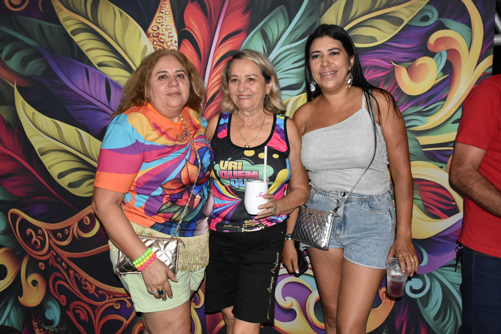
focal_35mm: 34
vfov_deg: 38.4
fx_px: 480
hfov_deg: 55.1
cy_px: 167
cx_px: 250
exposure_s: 1/100
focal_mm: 23
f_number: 5.6
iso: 1600
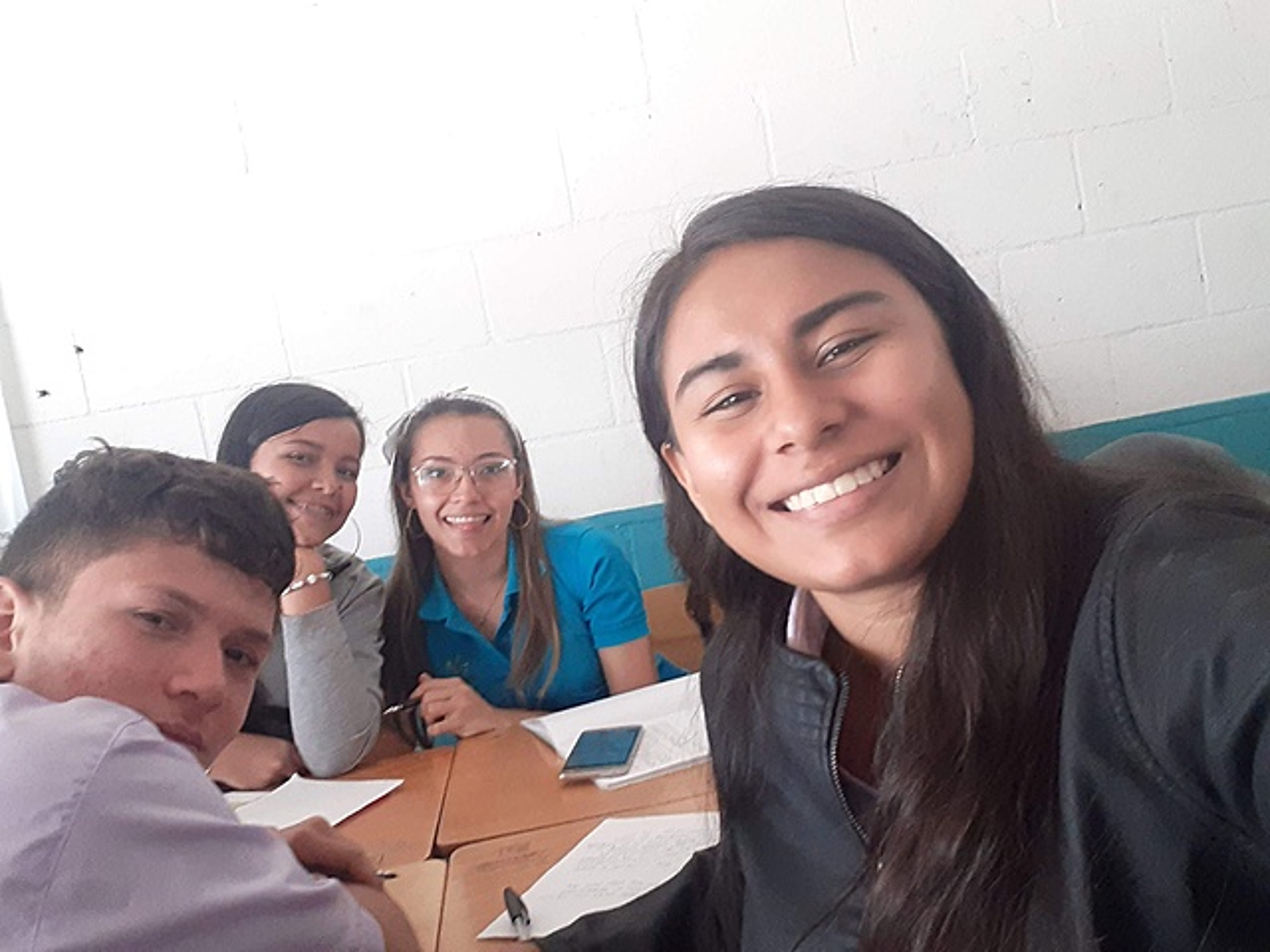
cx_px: 635
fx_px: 1137
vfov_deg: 45.4
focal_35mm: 31
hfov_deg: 58.4
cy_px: 476
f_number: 2
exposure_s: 1/60
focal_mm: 2.61
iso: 250
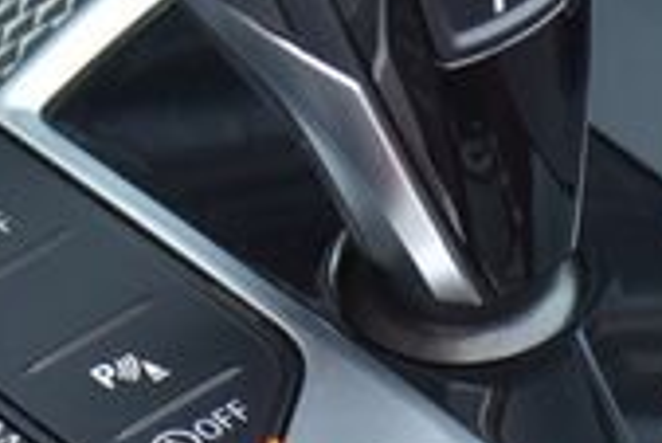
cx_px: 968
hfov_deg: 2.8
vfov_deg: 1.9
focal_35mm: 725
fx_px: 13343
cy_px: 271
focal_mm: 120
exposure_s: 1/80
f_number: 4.5
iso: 500
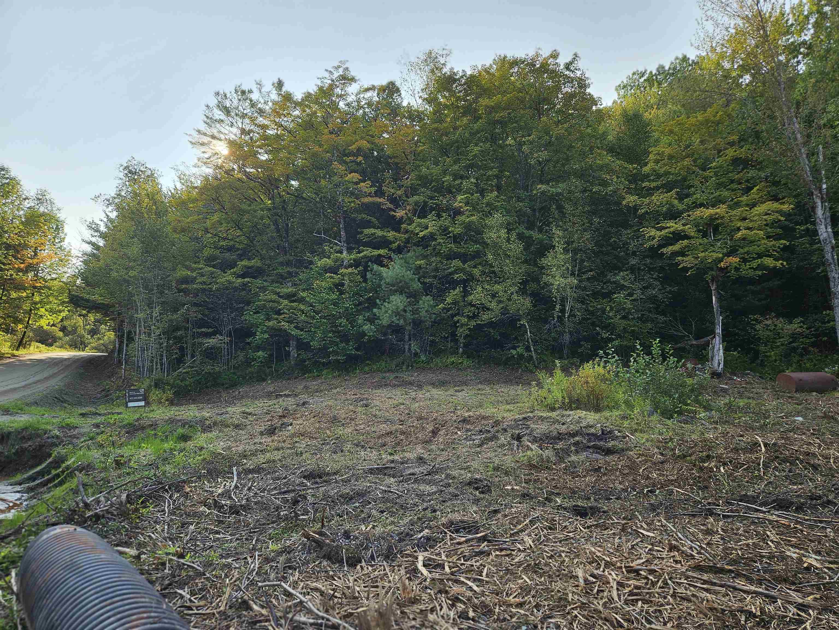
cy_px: 315
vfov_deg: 58.9
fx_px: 557
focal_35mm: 23
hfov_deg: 73.9
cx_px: 420
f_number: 1.8
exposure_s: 1/507
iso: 25
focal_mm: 5.4
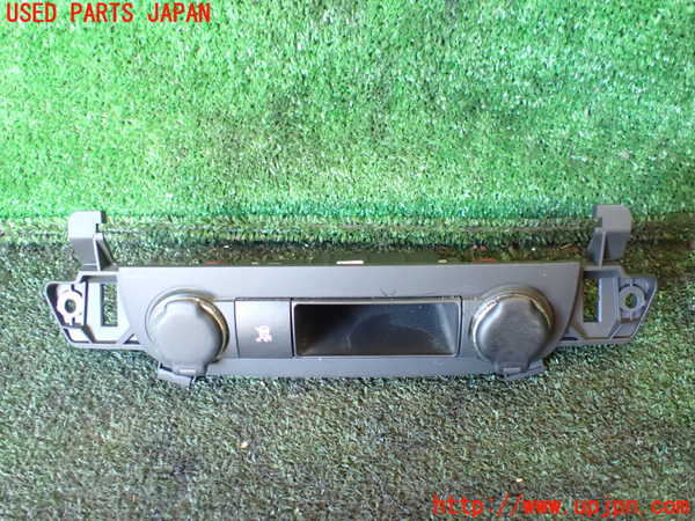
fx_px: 602
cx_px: 348
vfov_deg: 46.8
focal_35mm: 30
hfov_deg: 60.0
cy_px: 260
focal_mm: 5.4
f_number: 2.3
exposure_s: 1/30
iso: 1250
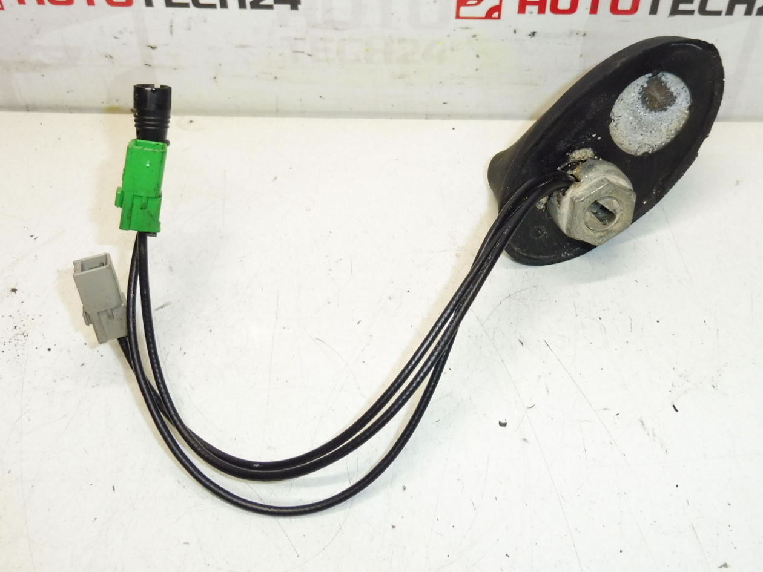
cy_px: 172
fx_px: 860
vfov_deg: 36.3
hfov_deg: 47.9
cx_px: 392
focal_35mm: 39
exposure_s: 1/125
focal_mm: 4.3
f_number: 3.5
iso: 200
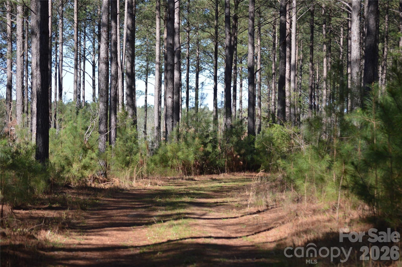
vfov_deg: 10.7
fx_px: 1422
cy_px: 134
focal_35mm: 128
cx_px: 201
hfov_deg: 16.1
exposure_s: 1/500
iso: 220
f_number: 5.6
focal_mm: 85
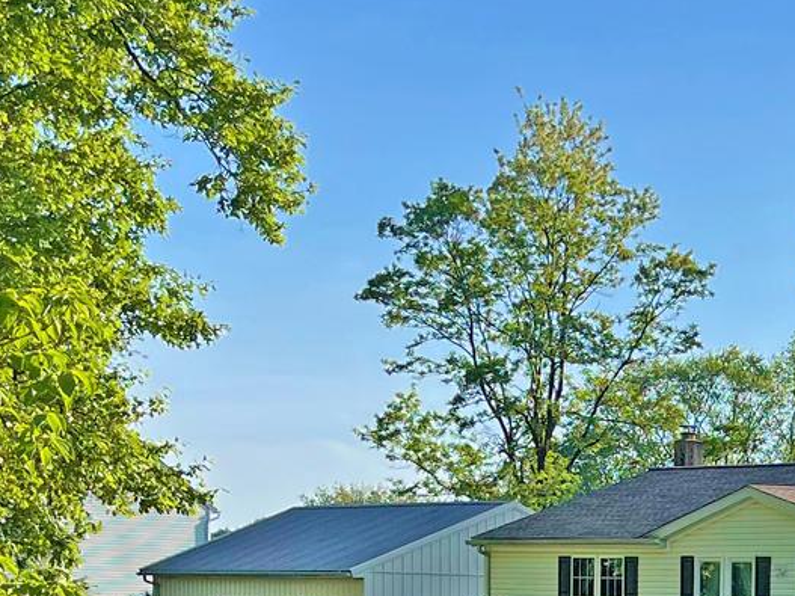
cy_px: 786
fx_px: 2319
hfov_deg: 18.3
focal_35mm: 101
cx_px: 981
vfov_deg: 14.0
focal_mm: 5.1
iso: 50
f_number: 1.6
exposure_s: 1/2825
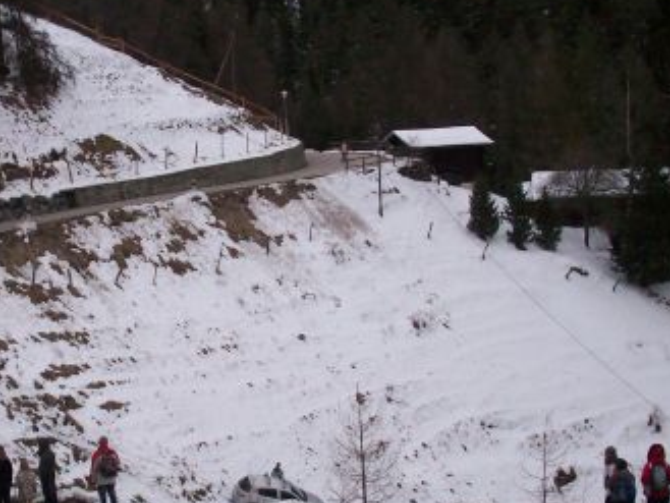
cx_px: 157
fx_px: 1394
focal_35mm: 72
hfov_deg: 26.6
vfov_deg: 20.5
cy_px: 263
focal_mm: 6.2
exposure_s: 1/64
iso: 151
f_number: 2.8
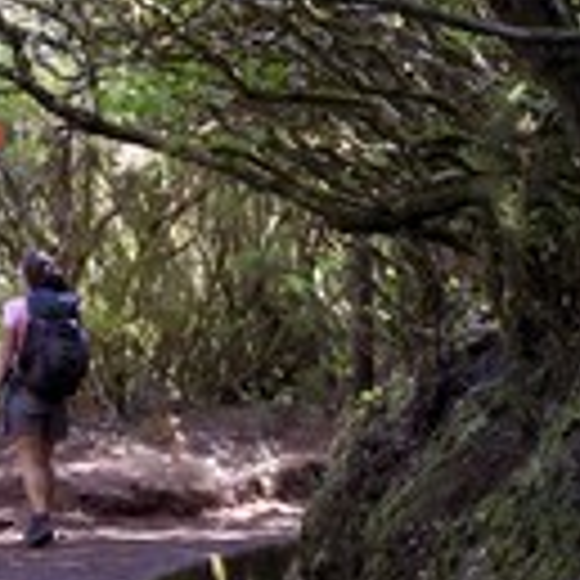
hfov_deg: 9.8
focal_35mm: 172
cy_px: 310
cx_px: -321
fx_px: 3261
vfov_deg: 10.2
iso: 800
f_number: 8
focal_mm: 62
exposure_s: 1/40
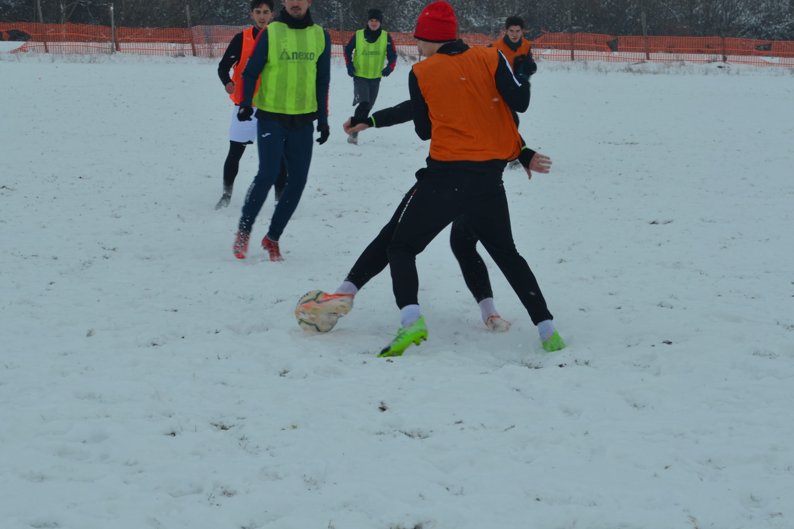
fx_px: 2263
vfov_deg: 13.3
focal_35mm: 103
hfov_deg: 19.9
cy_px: 220
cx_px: 302
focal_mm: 55
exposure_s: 1/250
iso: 100
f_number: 8
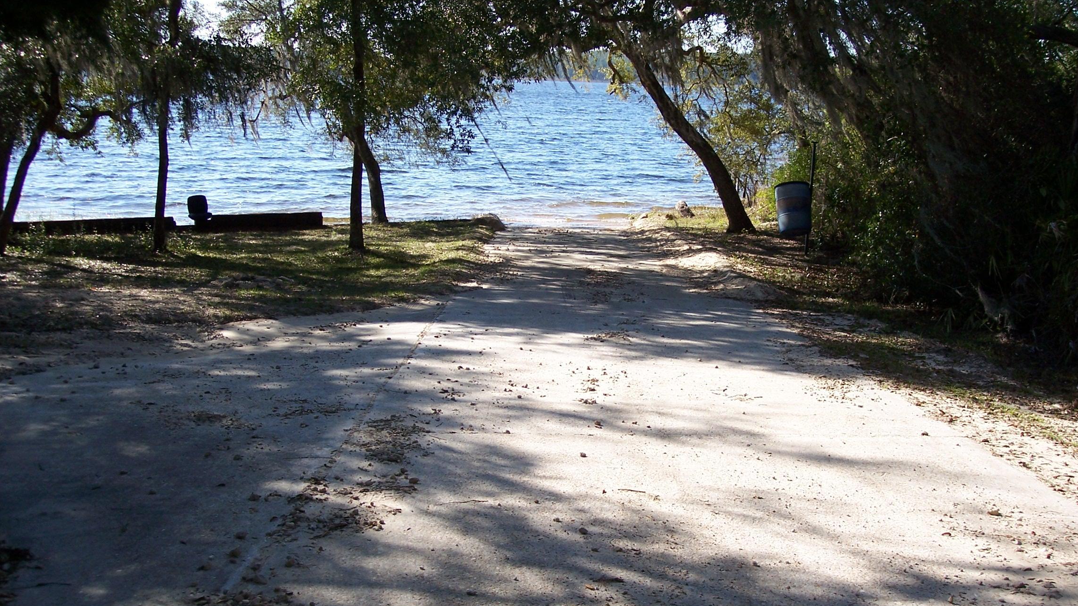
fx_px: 1229
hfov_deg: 47.4
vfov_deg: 27.7
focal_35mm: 43
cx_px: 544
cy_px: 249
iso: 100
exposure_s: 1/500
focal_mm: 8
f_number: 3.4
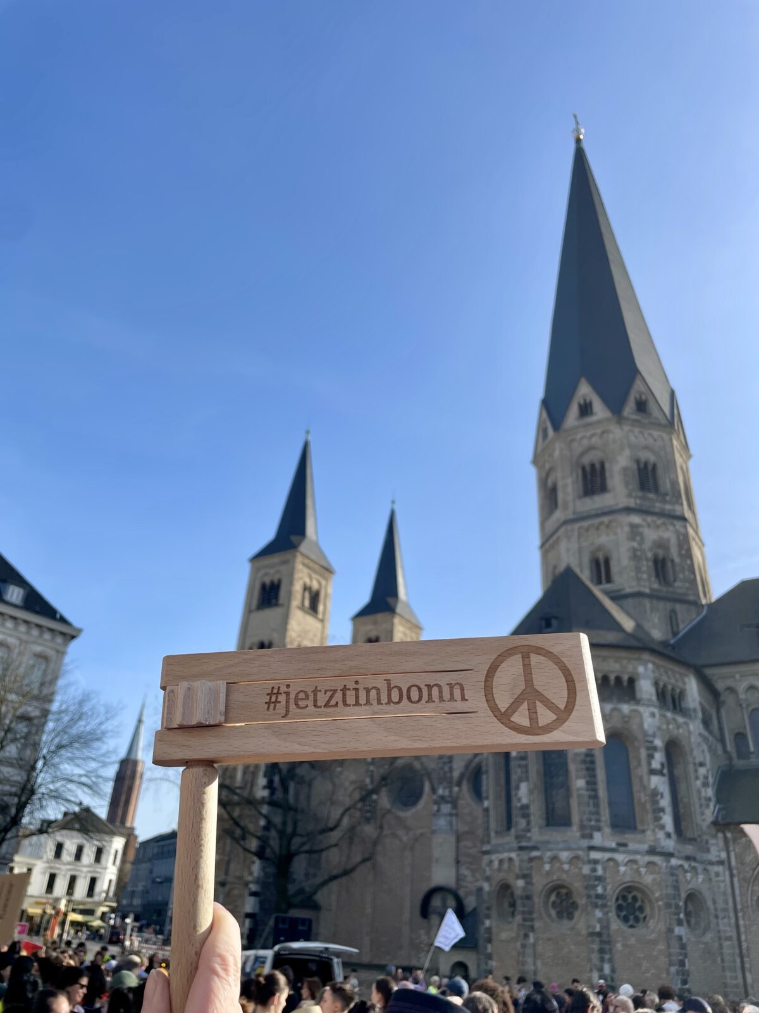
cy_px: 506
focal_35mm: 26
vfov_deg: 67.3
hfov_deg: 53.1
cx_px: 380
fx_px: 760
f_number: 1.6
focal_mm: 4.2
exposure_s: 1/1795
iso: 32
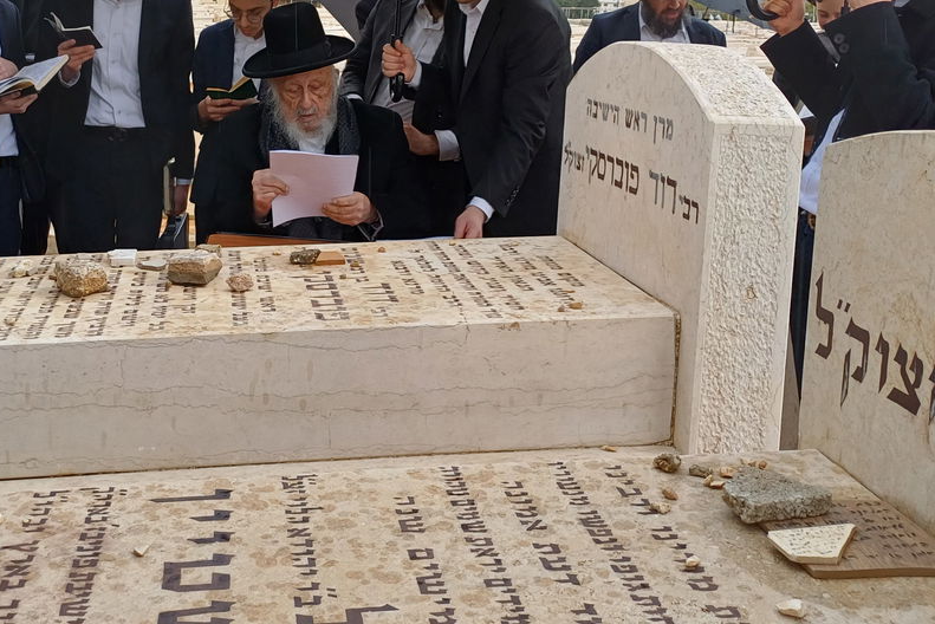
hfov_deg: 42.3
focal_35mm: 46
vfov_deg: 28.5
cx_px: 326
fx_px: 1195
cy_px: 100
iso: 50
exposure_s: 1/161
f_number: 1.8
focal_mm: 4.65
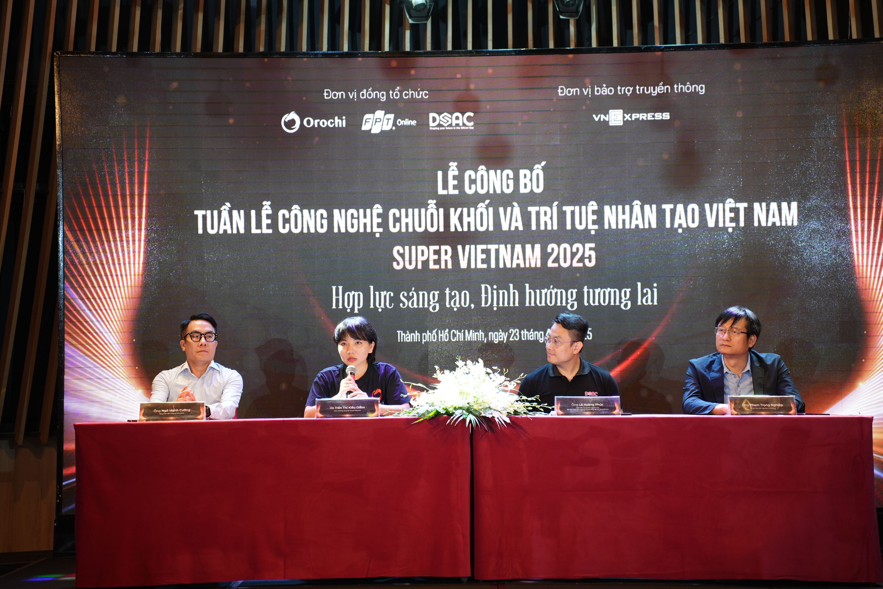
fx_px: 1839
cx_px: 442
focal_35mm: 75
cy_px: 294
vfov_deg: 18.2
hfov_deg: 27.0
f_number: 3.2
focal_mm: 75
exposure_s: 1/125
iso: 640
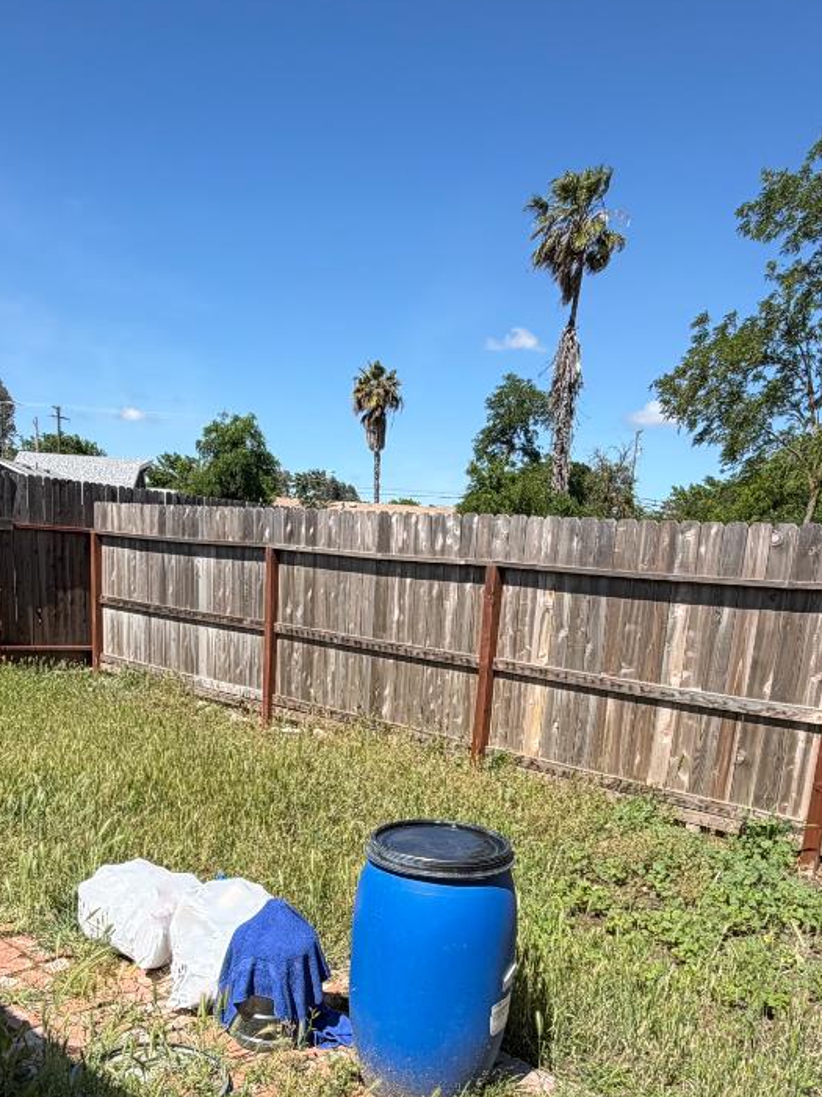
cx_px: 368
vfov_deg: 57.7
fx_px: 950
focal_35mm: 30
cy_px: 784
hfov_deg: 46.7
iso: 25
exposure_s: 1/770
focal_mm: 2.22
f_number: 2.2
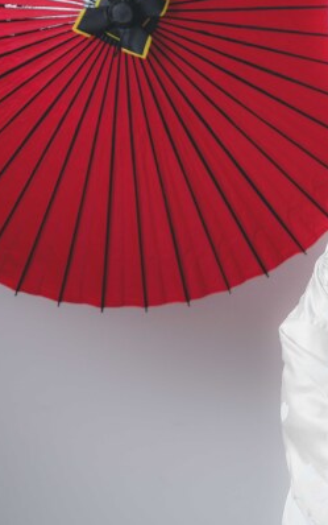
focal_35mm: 164
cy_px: 205
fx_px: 2344
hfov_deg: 7.9
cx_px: 404
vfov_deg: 12.8
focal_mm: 53.3
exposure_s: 1/125
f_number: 3.2
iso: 400
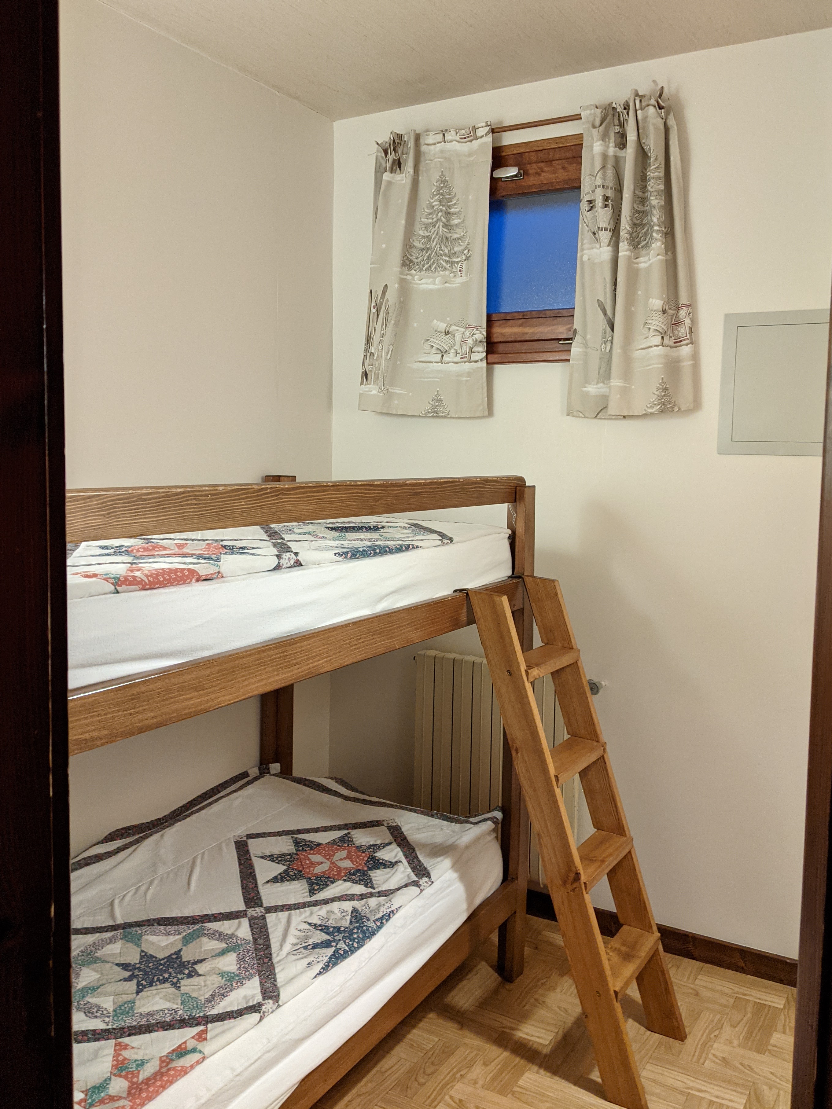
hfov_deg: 46.8
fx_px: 961
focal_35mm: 30
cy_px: 512
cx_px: 428
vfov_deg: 59.9
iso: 318
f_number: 1.8
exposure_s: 1/25
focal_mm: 4.44
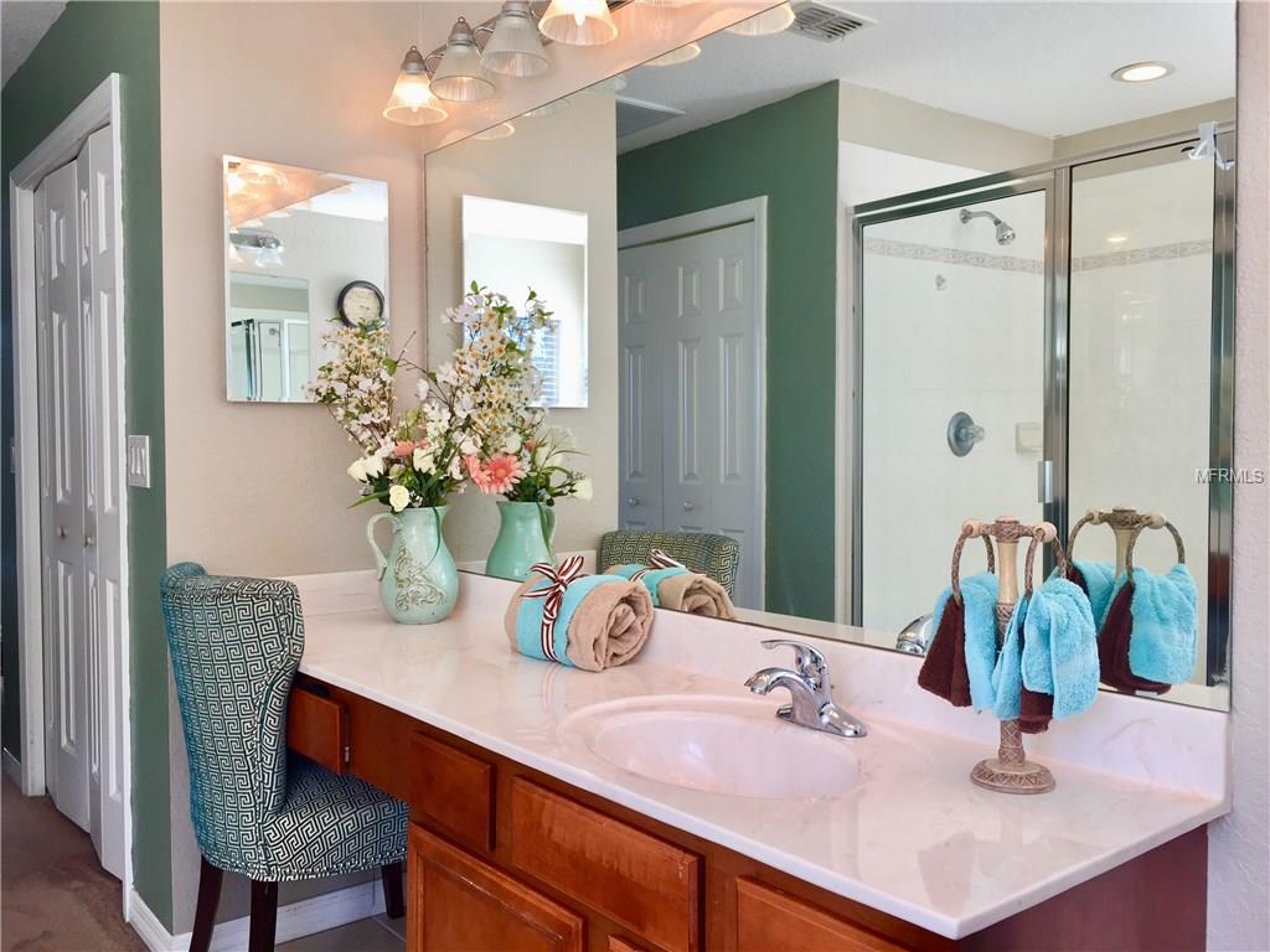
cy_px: 476
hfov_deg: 61.7
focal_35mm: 29
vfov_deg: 48.2
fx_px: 1064
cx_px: 635
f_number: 2.2
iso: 32
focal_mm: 4.15
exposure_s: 1/60
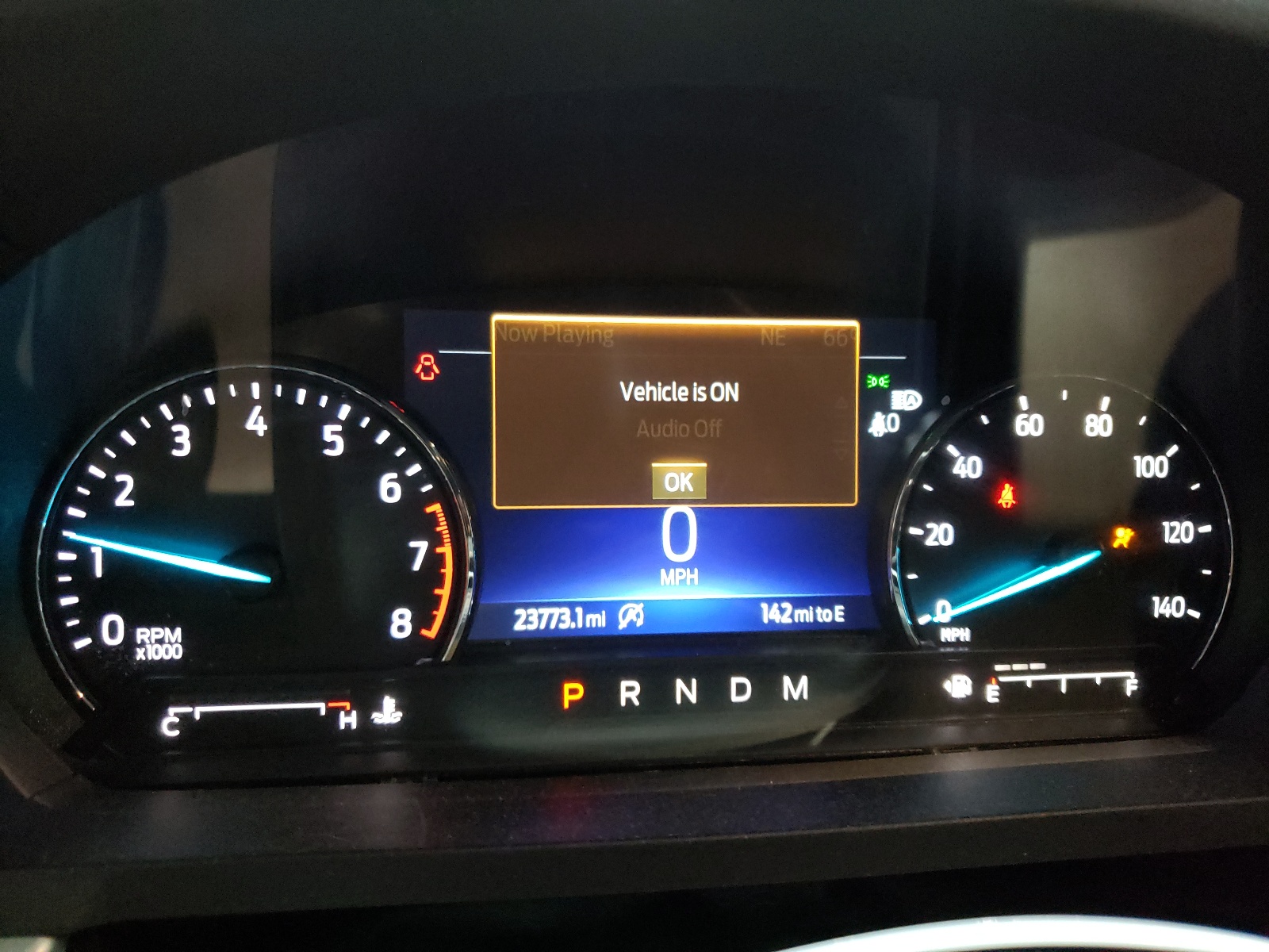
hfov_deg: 67.3
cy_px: 476
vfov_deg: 53.1
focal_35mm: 26
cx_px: 634
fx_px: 953
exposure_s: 1/24
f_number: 1.5
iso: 544
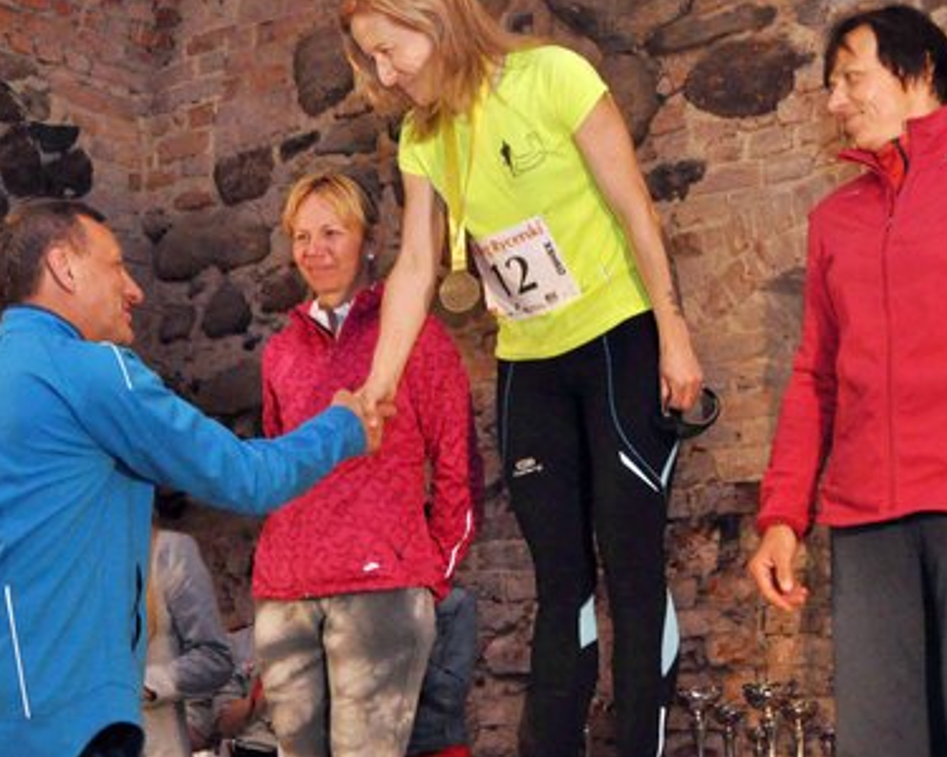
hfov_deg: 24.4
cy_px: 396
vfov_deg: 19.7
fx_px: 2186
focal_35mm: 78
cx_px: 487
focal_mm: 32
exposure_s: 1/60
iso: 3200
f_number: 13
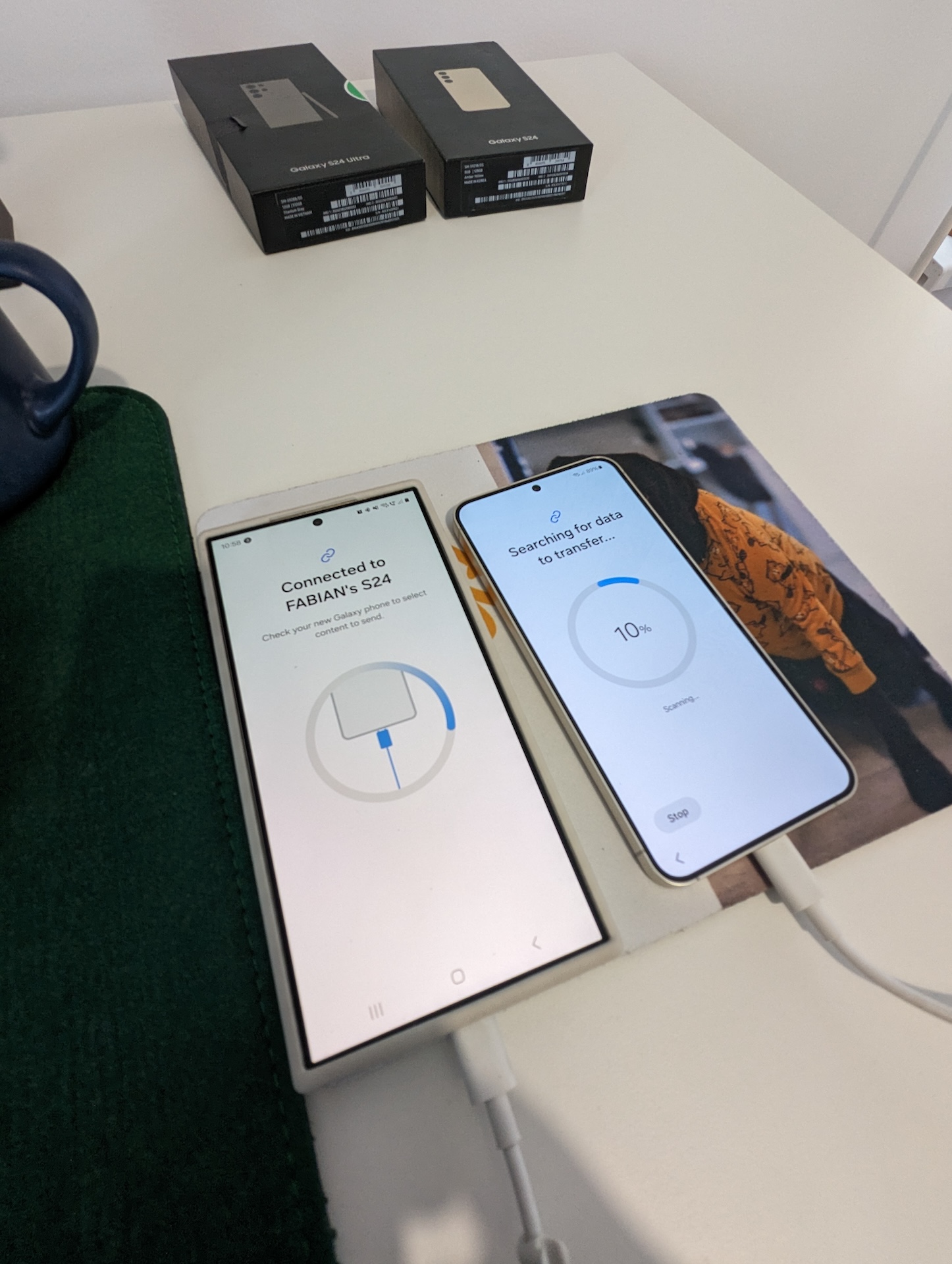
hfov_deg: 78.3
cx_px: 476
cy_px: 632
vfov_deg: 94.4
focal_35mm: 16
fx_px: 585
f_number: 2.2
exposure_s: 1/23.8
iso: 101
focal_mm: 2.35
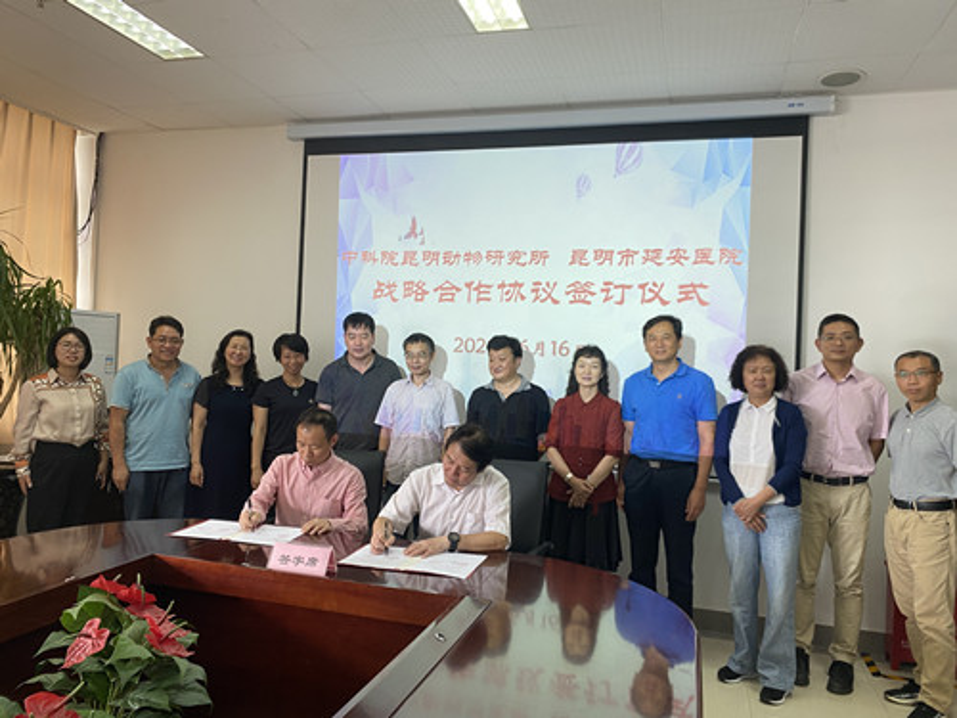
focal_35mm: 26
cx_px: 478
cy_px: 359
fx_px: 719
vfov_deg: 53.1
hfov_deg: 67.3
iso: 80
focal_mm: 4.25
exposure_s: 1/50
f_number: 1.8
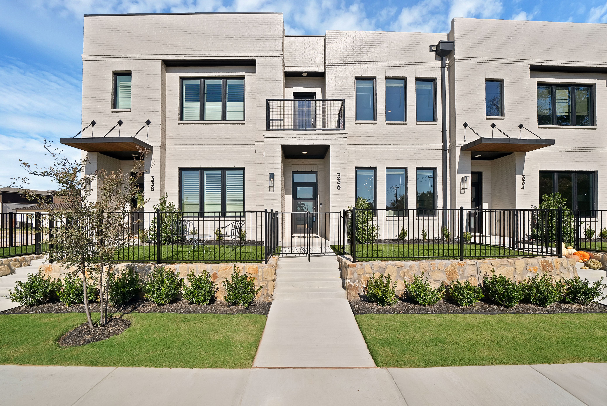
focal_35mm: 12
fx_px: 202
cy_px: 203
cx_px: 304
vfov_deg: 90.1
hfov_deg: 112.6
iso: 640
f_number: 9
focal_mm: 12
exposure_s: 1/800
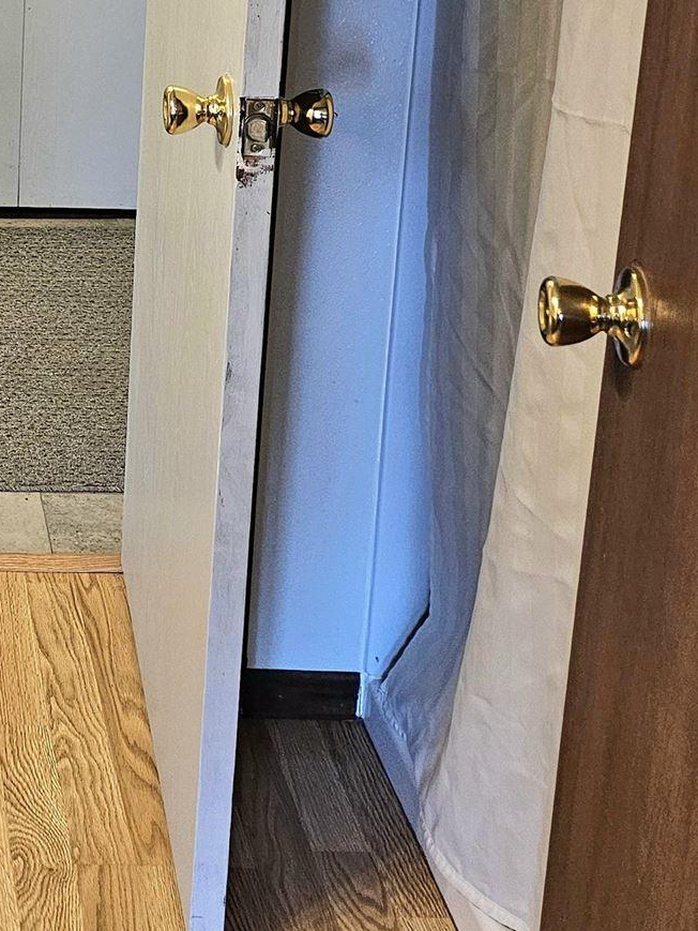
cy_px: 0
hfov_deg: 22.1
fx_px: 1640
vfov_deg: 29.6
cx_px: -151
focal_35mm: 61
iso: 500
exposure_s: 1/120
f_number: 1.7
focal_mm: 6.3
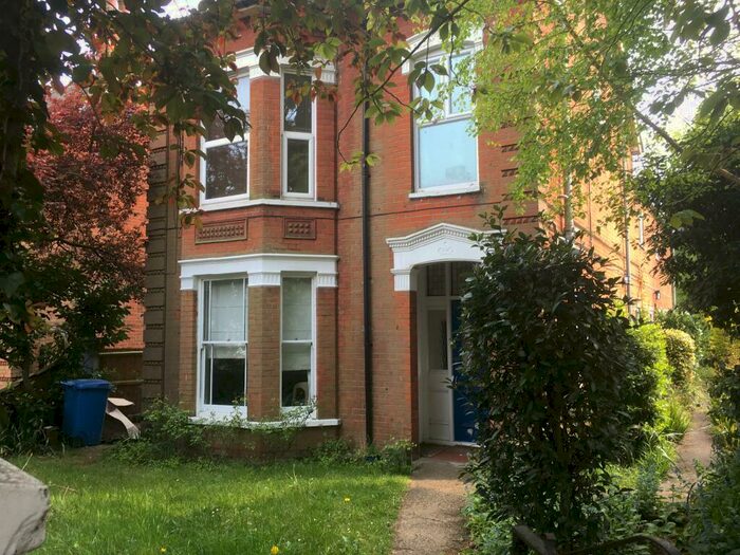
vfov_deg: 48.2
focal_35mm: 29
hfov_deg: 61.7
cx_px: 370
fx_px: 620
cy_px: 278
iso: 25
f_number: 2.2
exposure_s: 1/115
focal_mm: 4.15
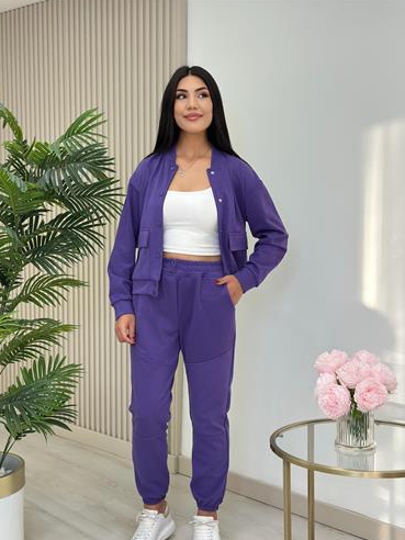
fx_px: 811
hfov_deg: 28.0
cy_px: 287
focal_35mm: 52
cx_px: 194
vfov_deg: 36.8
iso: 80
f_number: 1.78
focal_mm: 6.86
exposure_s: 1/267
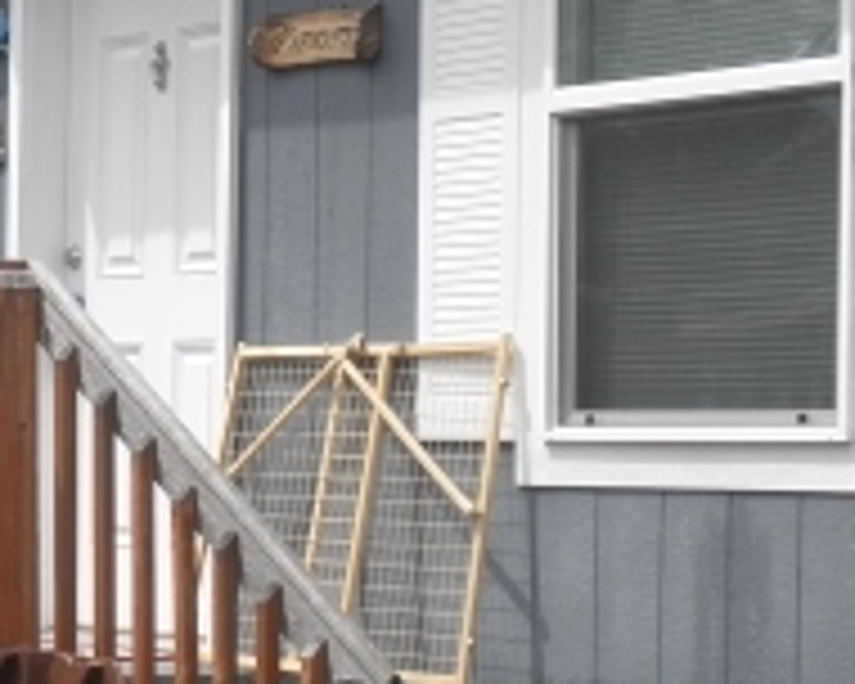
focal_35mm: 145
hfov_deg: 13.1
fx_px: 3669
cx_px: -45
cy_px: 400
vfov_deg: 10.6
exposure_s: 1/80
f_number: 9.6
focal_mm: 7.9
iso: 64
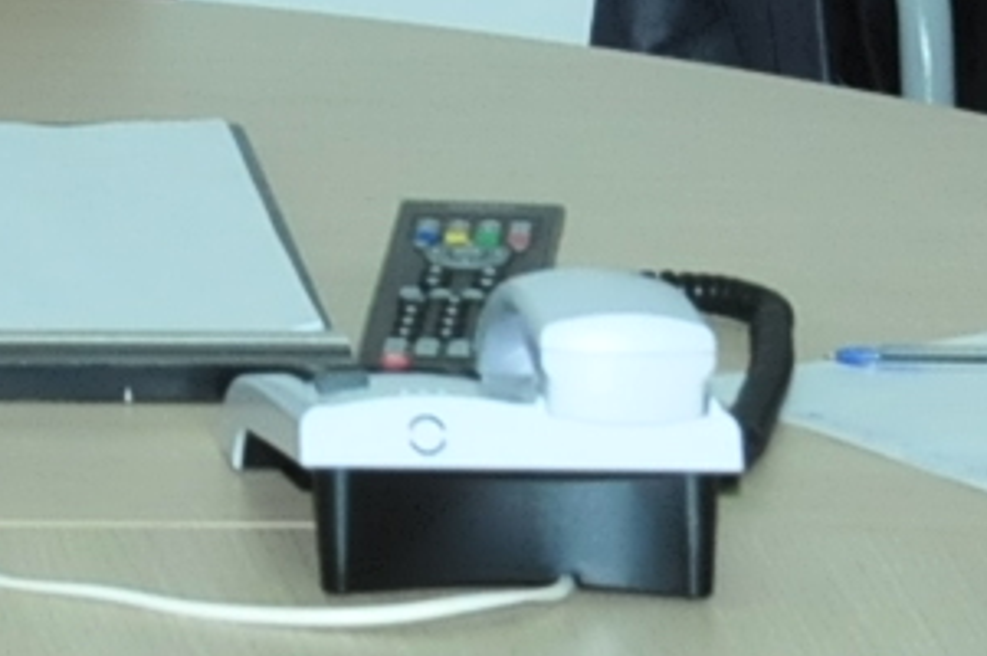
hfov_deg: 5.9
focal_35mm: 342
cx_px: -935
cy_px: -1007
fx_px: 9366
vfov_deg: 3.9
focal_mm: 32
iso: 800
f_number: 7.1
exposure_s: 1/60
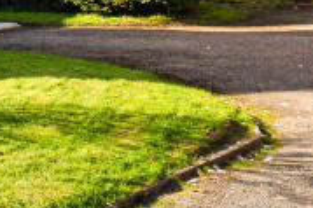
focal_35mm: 129
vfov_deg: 10.1
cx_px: -220
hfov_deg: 14.3
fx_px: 1119
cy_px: -160
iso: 180
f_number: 8
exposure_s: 1/250
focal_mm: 15
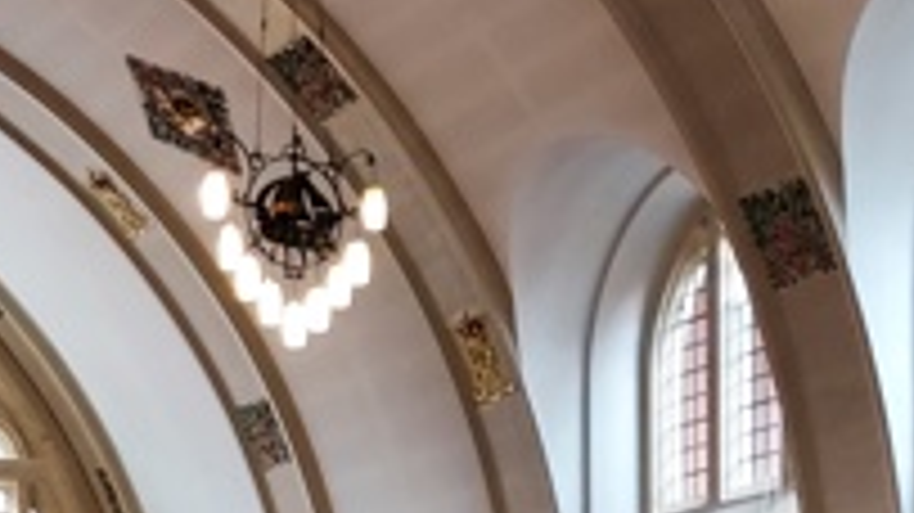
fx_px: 2495
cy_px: 904
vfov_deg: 11.0
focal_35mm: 103
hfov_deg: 20.1
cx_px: 9
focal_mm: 4.6
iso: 160
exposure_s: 1/60
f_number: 1.8
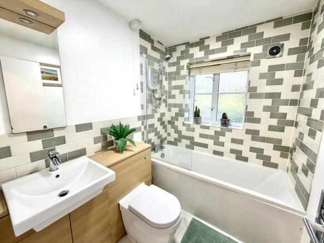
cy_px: 122
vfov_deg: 85.7
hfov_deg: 102.1
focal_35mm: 14
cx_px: 162
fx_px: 131
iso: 160
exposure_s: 1/100
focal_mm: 2.22
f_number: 2.2
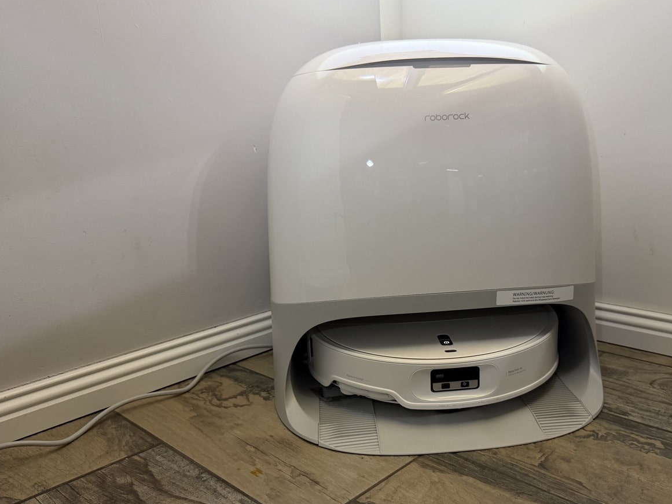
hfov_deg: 57.9
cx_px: 402
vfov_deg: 45.3
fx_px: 602
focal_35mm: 31
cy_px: 294
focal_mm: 6.76
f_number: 1.78
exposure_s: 1/67
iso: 200
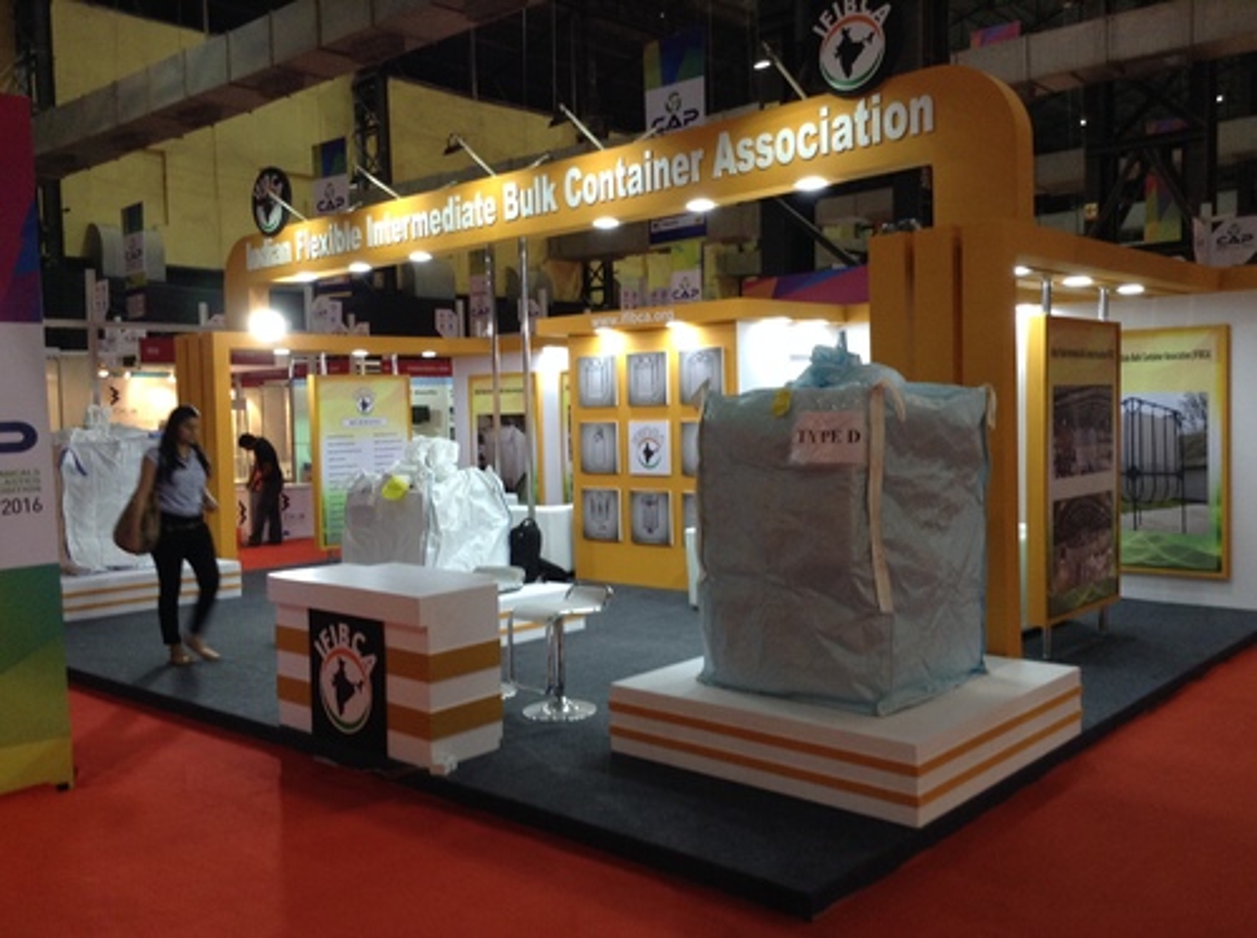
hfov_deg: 55.4
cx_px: 628
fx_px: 1196
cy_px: 469
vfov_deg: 42.8
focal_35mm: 33
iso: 80
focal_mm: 3.3
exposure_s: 1/24
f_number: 2.4
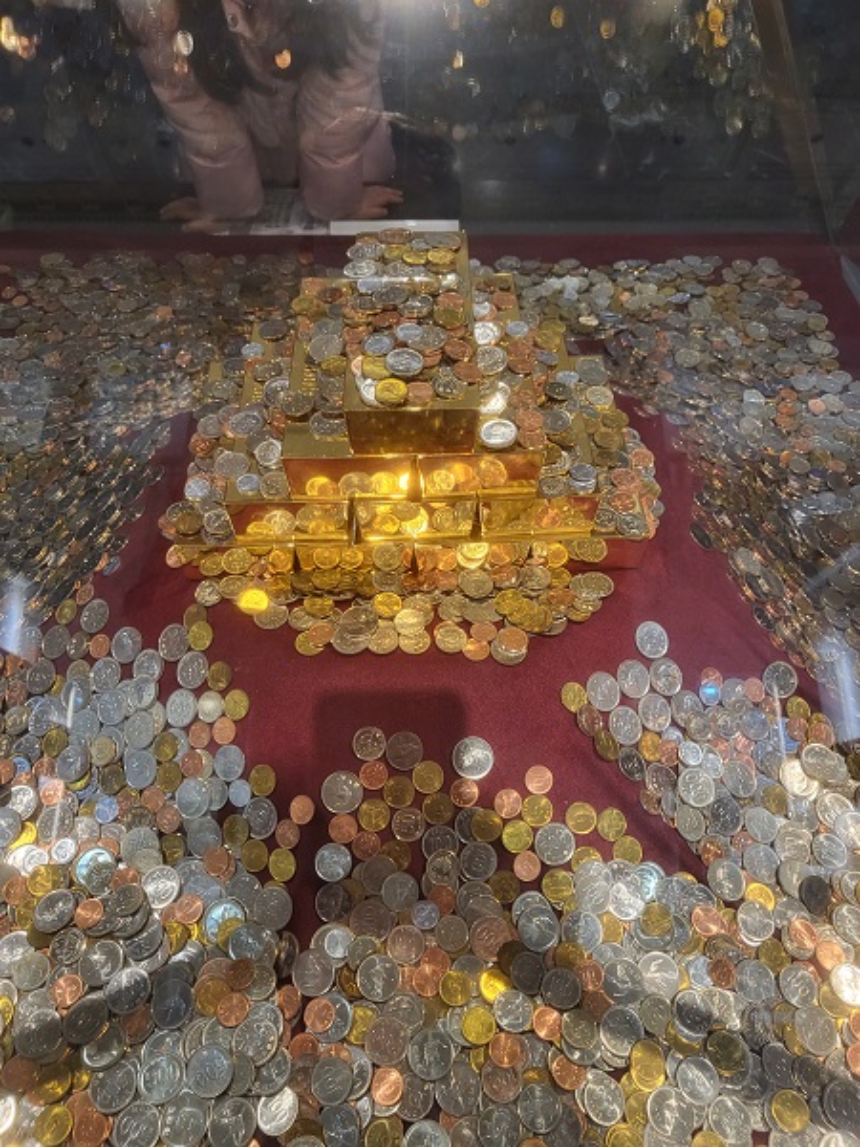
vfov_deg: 67.3
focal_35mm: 26
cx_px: 430
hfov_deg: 53.1
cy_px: 574
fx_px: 861
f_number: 1.8
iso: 200
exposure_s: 1/60
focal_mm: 4.25
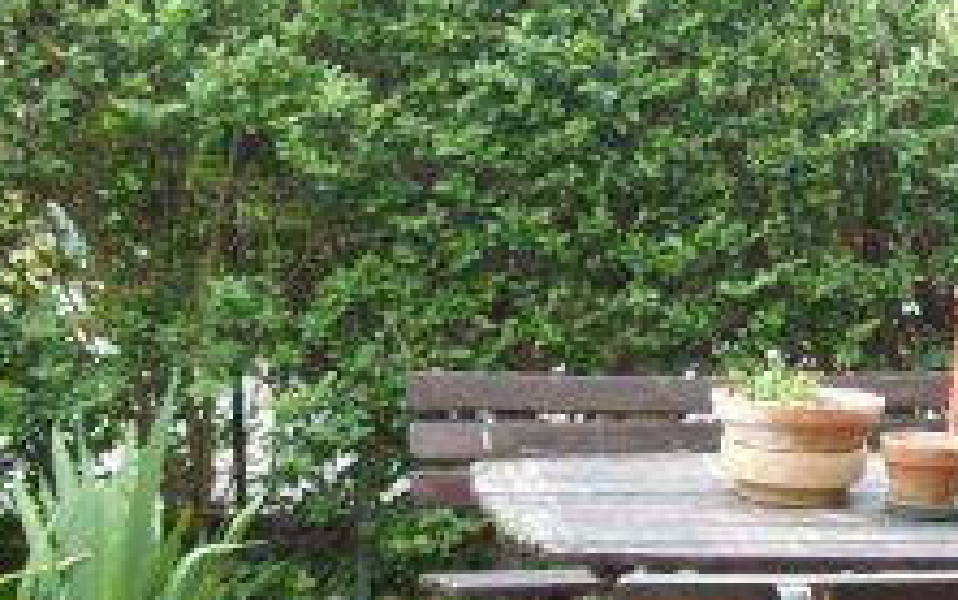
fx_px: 2011
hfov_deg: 26.0
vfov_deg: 17.0
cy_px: 250
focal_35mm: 77
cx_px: 837
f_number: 2.7
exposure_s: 1/160
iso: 160
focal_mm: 6
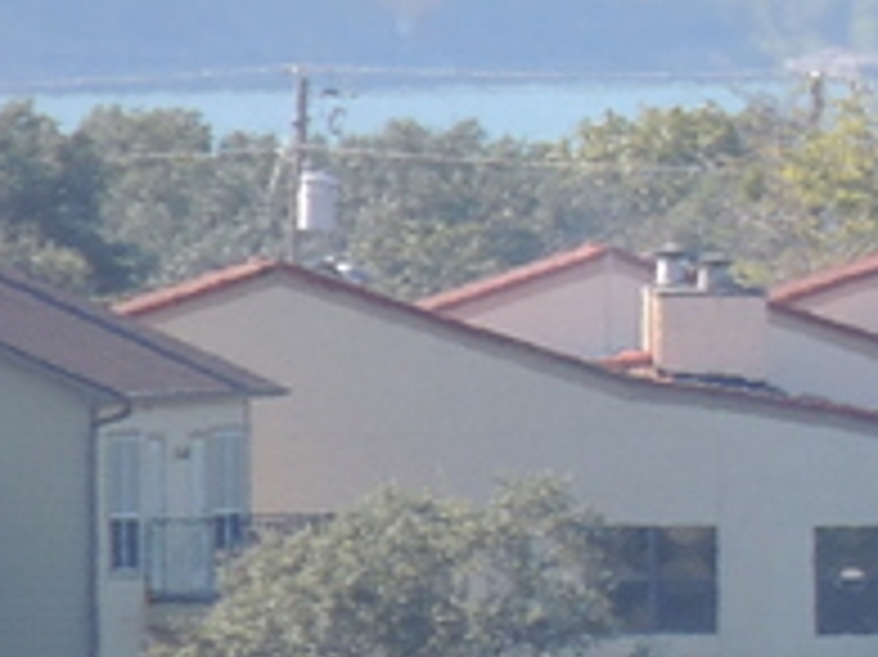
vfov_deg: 0.5
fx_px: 78276
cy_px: 243
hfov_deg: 0.6
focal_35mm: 3088
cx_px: 2783
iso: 100
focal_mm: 83.8
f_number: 4.9
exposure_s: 1/250
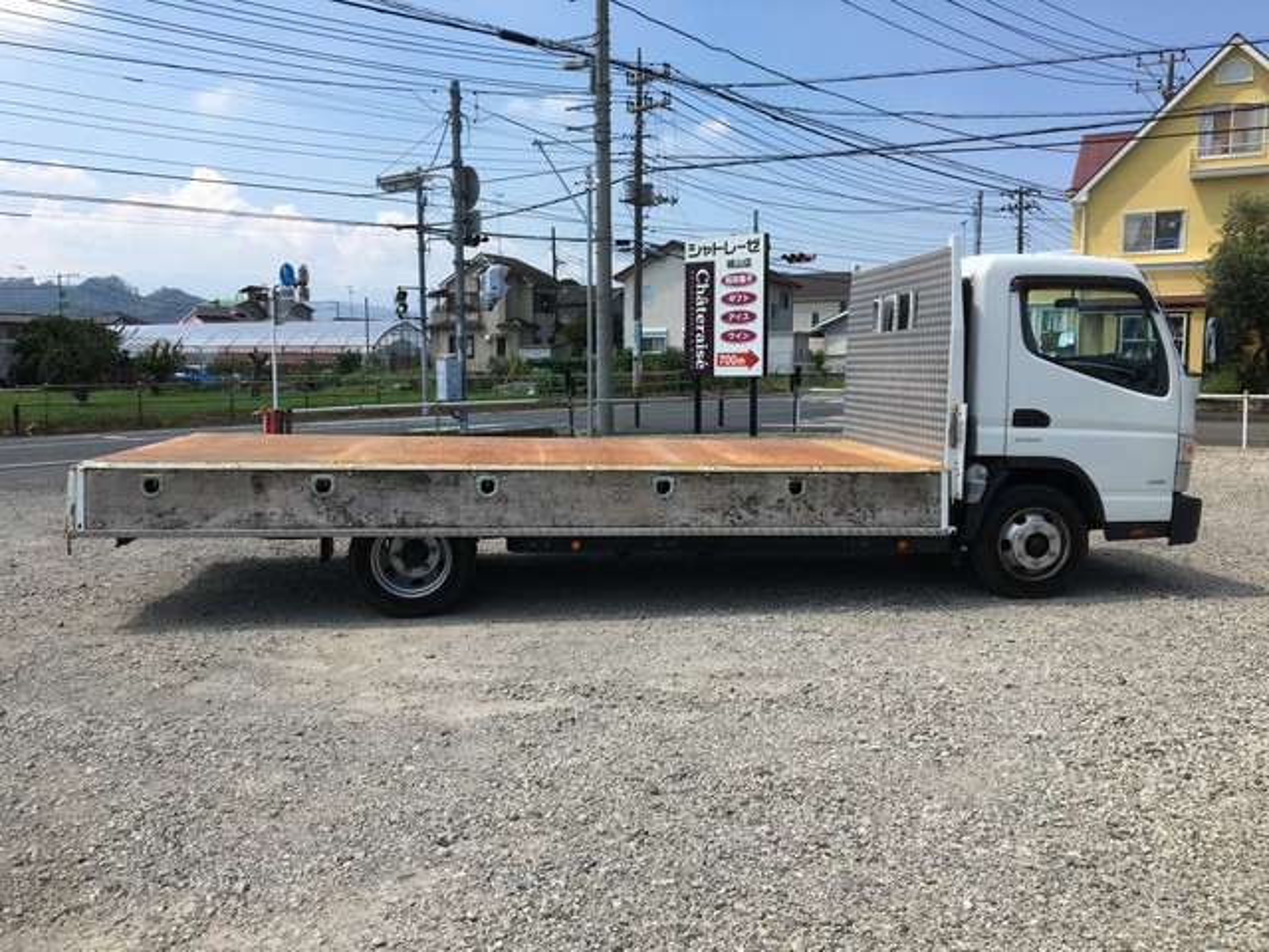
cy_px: 476
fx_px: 1063
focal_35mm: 29
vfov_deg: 48.2
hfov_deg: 61.7
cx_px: 634
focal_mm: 4.15
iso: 25
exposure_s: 1/1637
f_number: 2.2
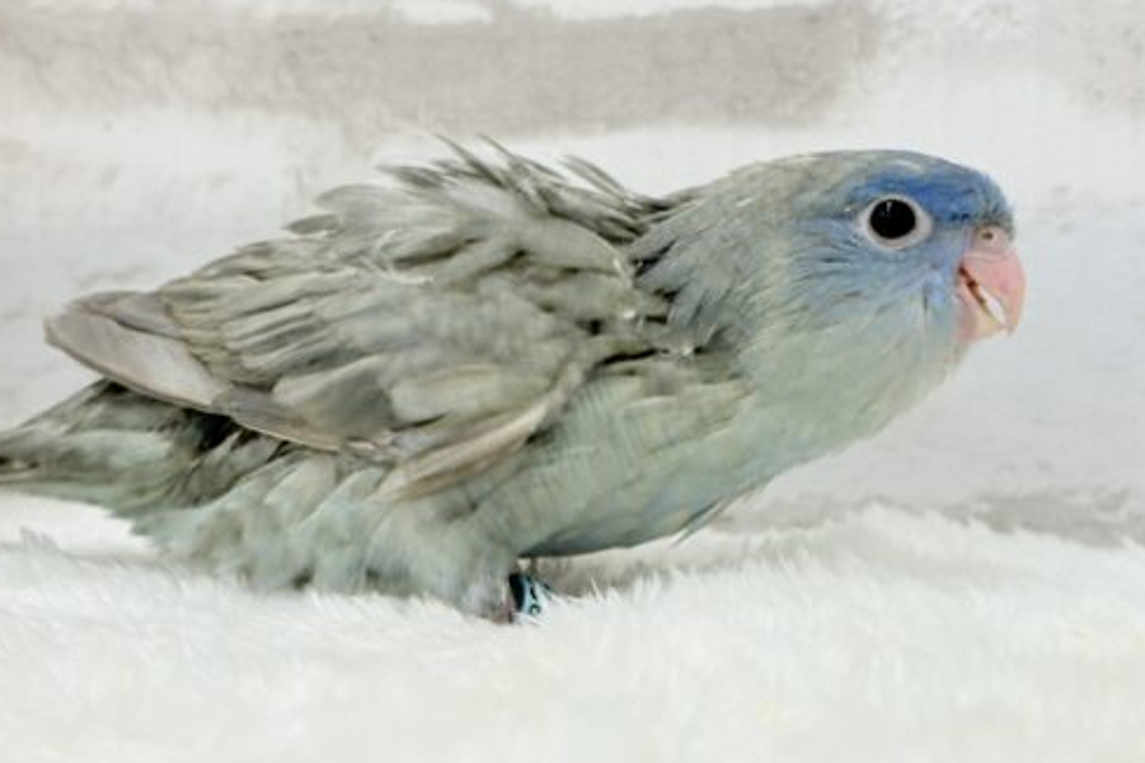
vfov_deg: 19.2
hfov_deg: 28.5
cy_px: 362
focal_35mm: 71
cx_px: 568
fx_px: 2257
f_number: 1.6
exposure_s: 1/50
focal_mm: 5.96
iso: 50
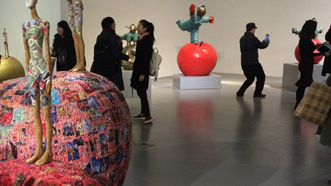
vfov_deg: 22.8
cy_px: 140
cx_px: 74
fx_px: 456
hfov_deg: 38.6
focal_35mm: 52
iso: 80
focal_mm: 4.15
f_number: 2.2
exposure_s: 1/33
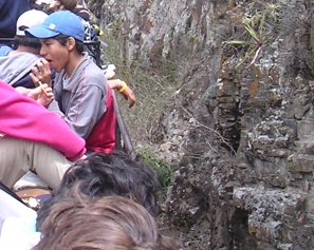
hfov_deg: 14.6
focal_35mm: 128
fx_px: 1188
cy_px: 6
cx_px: -59
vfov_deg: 11.9
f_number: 2.8
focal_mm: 5.8
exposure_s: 1/378
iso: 100
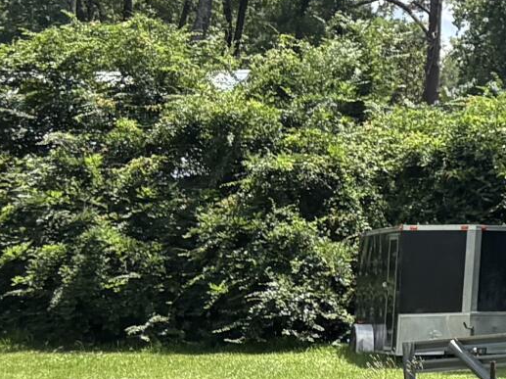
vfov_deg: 9.7
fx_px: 2206
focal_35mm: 151
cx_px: 1261
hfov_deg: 10.9
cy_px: -88
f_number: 1.6
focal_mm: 5.96
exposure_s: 1/2075
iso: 64
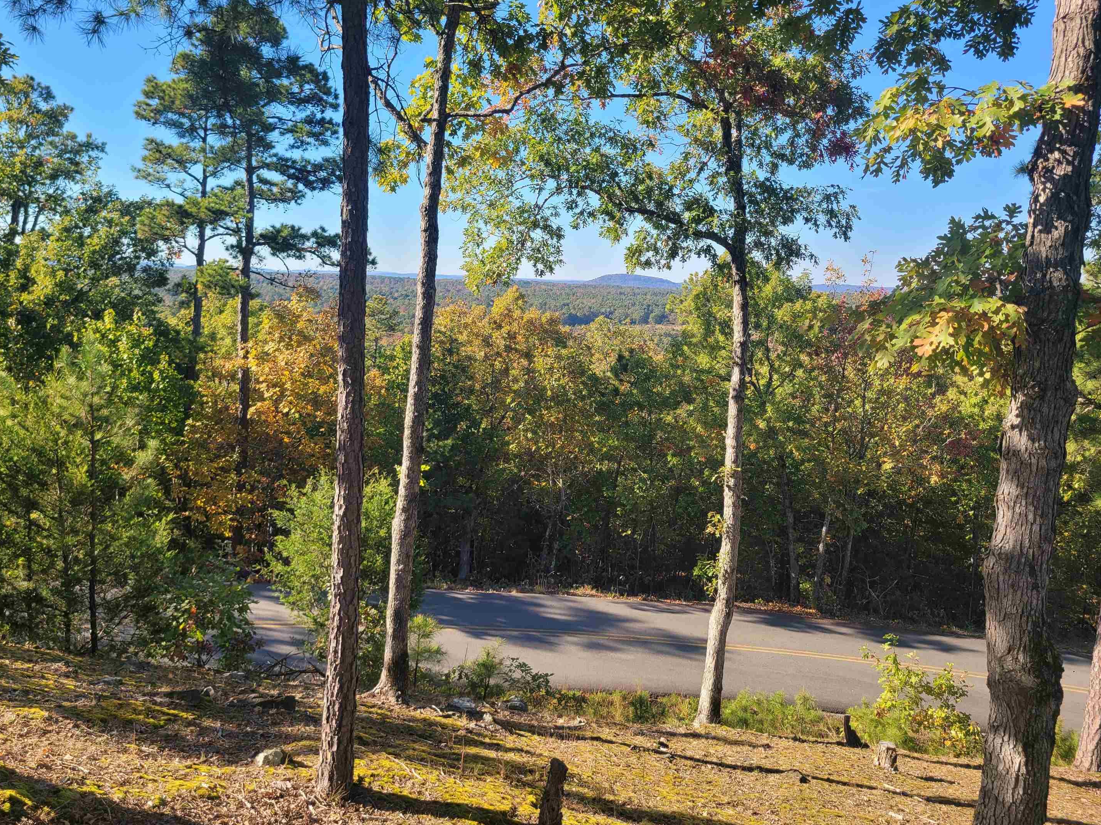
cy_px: 394
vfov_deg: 49.7
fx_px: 890
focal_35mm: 28
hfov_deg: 63.4
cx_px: 528
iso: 40
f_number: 1.8
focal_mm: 5.4
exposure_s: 1/880
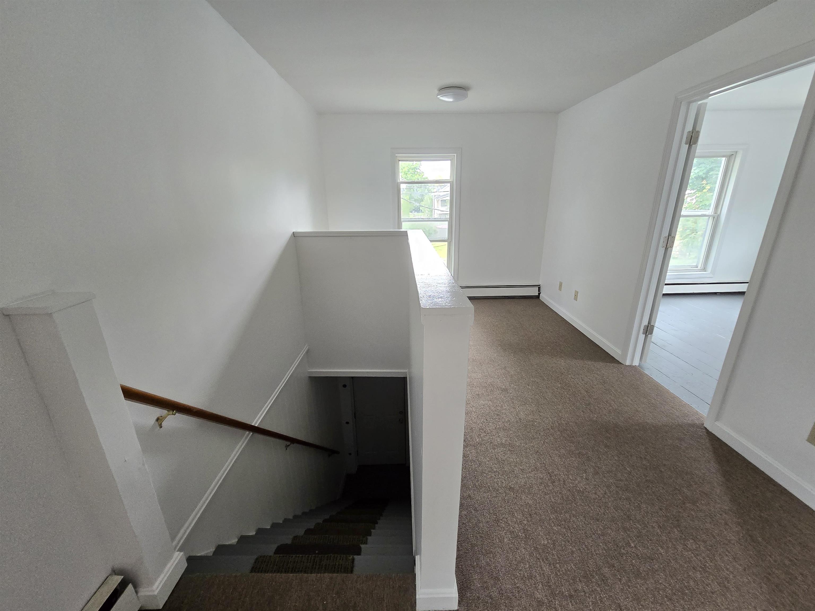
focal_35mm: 13
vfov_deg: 89.9
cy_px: 306
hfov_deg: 106.2
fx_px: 306
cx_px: 408
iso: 250
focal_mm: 2.2
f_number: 2.2
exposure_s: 1/100
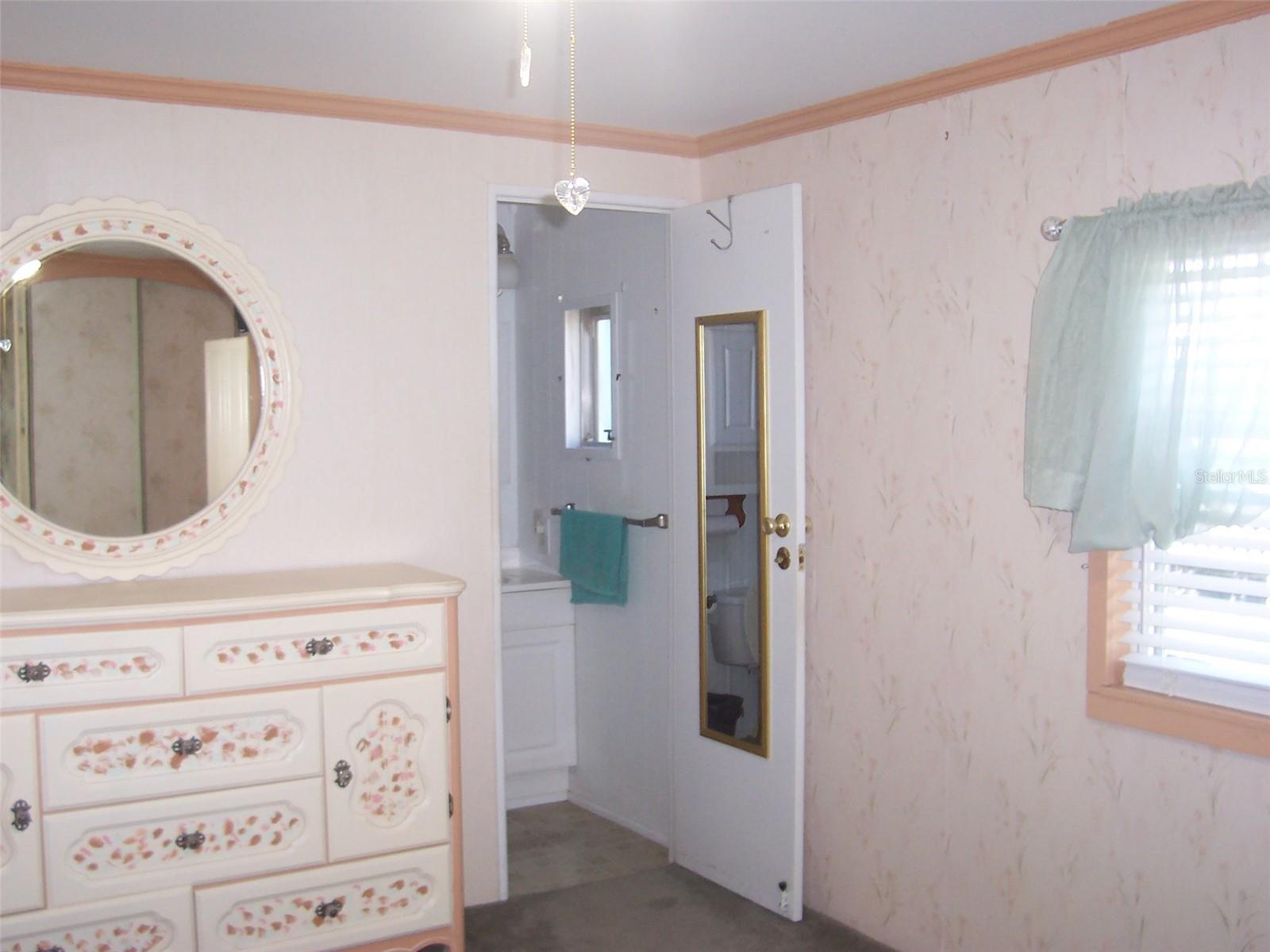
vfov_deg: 38.7
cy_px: 476
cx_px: 635
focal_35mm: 37
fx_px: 1357
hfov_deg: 50.1
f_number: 2.8
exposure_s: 1/60
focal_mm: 5.6
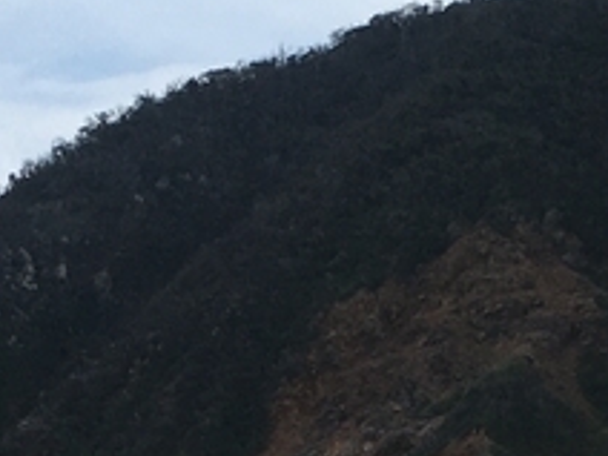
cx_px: 439
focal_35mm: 164
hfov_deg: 12.0
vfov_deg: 8.7
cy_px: 849
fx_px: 2881
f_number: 2.2
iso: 25
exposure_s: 1/2849
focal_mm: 4.15
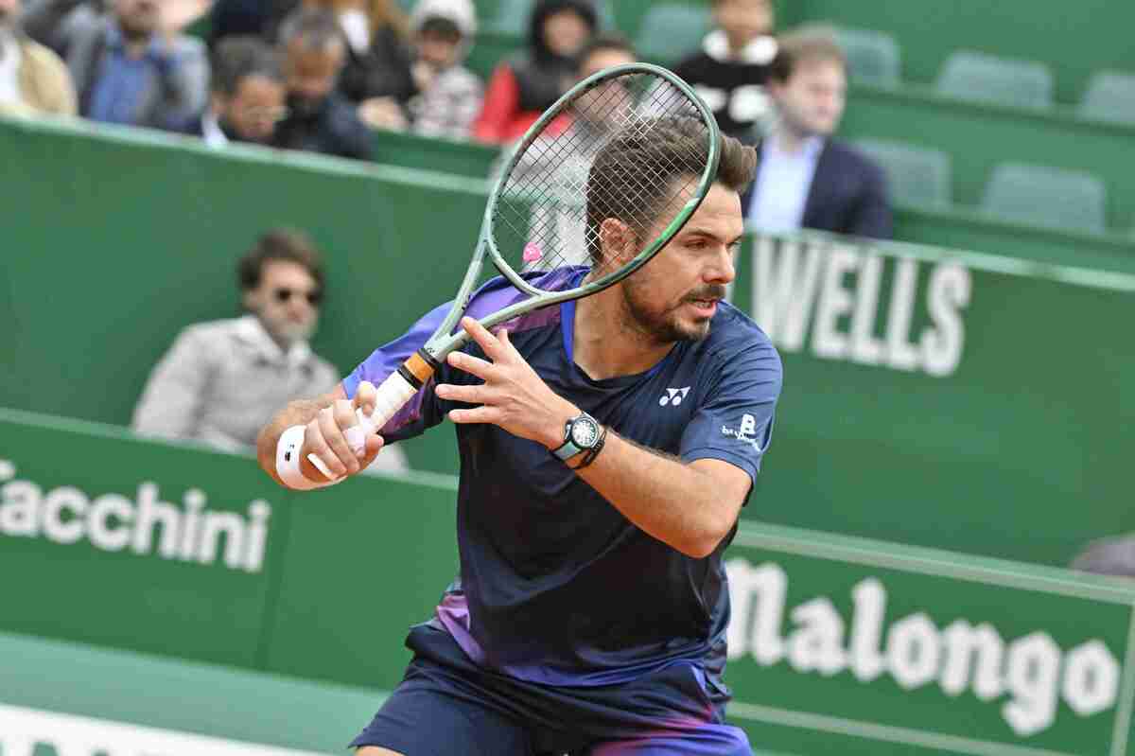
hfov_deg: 6.5
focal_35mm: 315
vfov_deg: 4.4
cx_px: 568
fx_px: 9927
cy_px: 378
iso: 1600
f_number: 5
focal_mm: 210
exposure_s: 1/3200
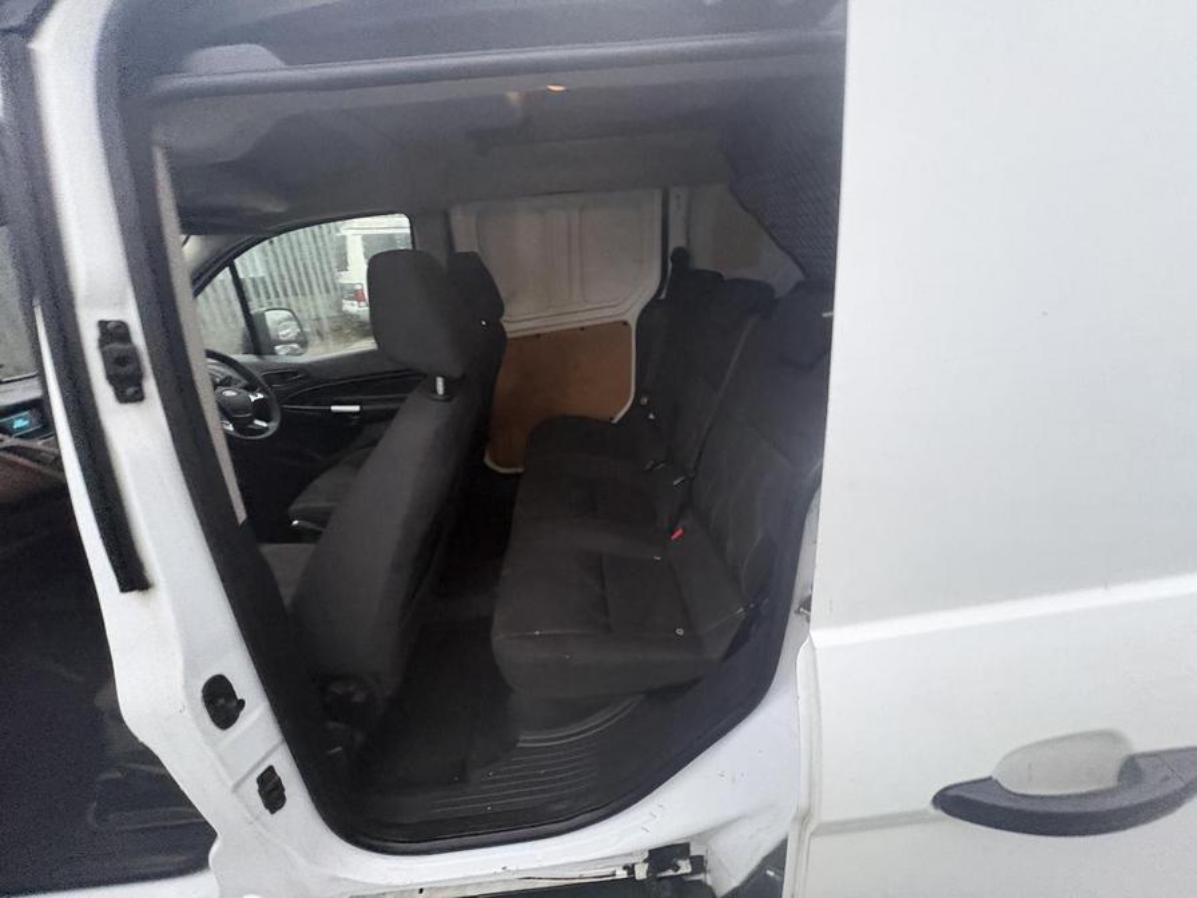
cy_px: 449
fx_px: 484
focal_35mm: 14
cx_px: 598
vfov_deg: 85.7
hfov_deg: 102.1
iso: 640
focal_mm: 2.22
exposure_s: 1/60
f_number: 2.2
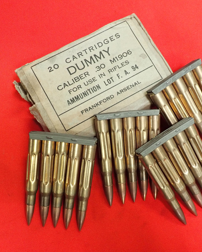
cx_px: 117
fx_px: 299
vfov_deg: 45.8
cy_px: 129
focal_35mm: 40
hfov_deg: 37.3
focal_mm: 5.5
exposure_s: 1/30
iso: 250
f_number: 2.3
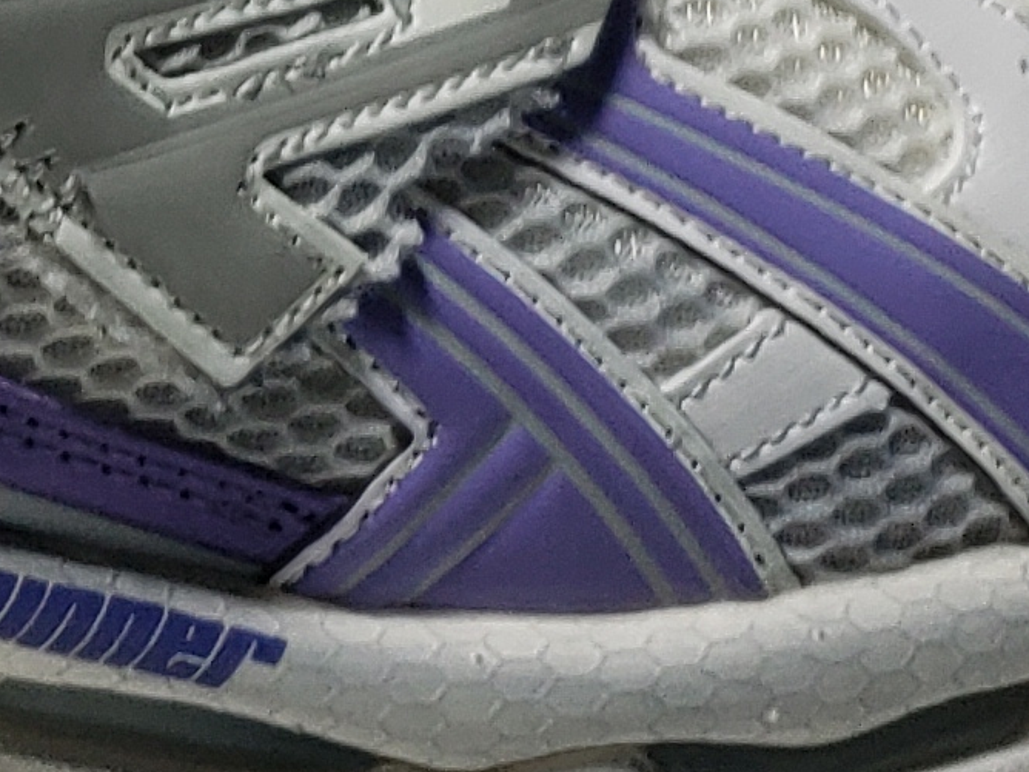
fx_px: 4667
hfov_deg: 12.0
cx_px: -553
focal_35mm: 157
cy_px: -787
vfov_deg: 8.9
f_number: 1.5
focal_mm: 4.3
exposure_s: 1/190
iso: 50
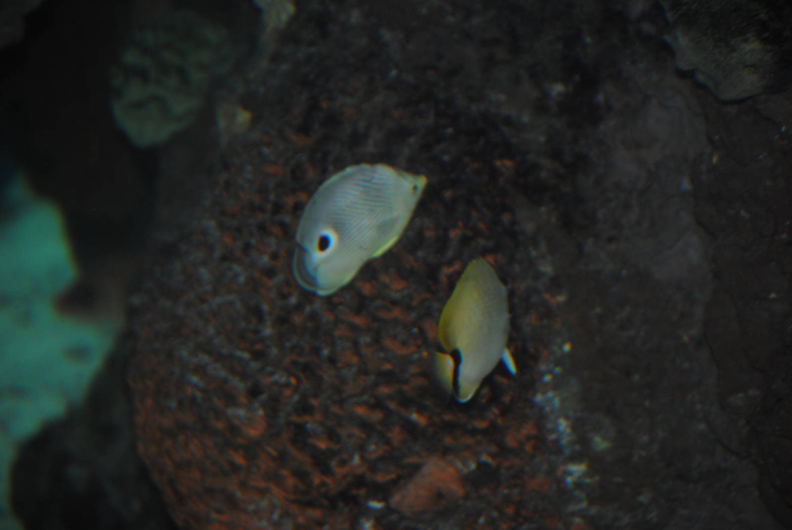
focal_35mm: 120
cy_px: 265
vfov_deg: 11.5
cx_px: 396
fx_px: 2643
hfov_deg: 17.0
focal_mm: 80
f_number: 4.2
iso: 200
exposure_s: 1/60
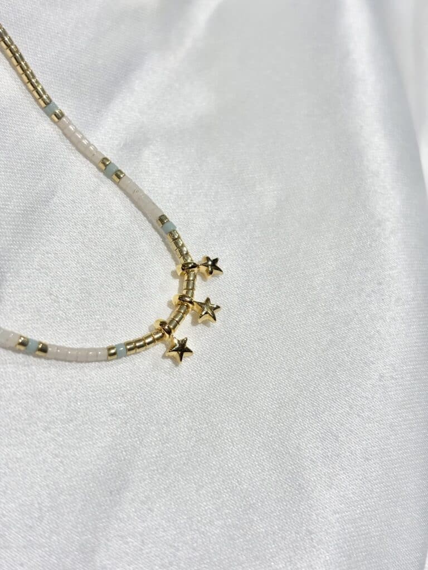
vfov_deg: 36.8
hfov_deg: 28.0
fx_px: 857
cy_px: 285
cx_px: 214
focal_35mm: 52
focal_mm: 5.96
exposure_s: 1/430
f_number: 1.6
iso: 32
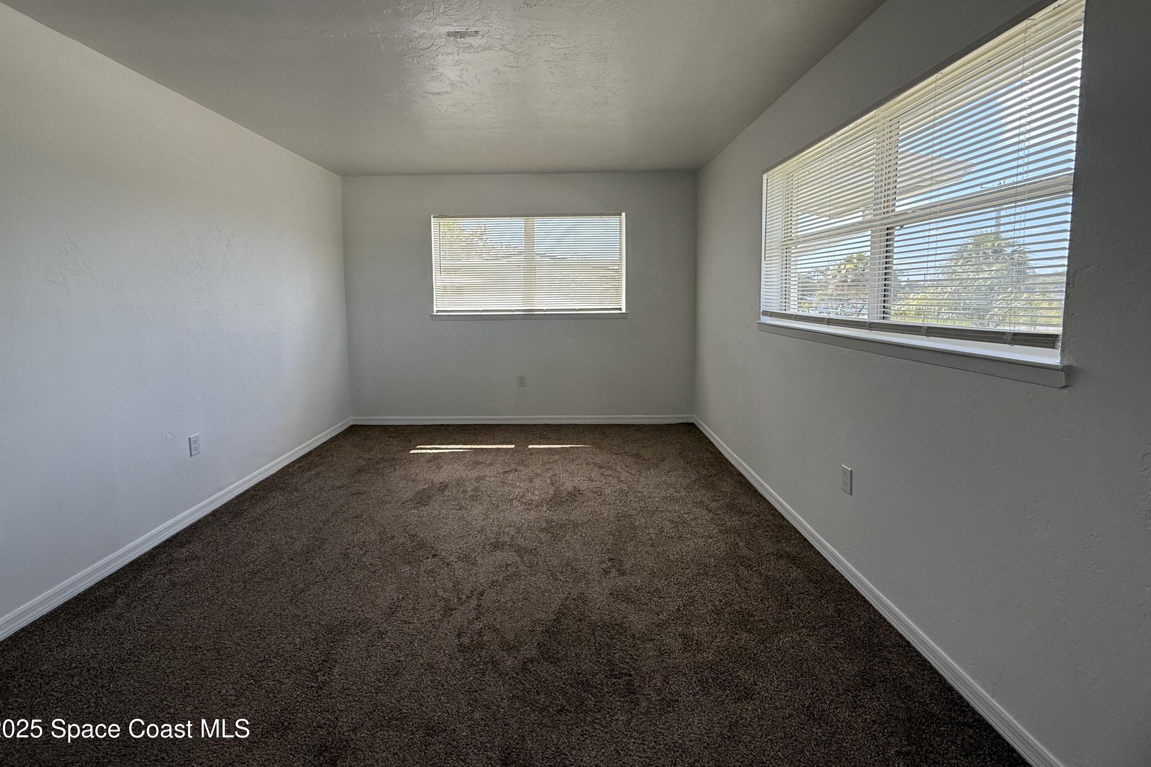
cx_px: 560
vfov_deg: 76.8
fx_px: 480
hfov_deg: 100.4
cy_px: 325
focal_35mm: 15
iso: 64
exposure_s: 1/294
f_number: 2.2
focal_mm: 2.22
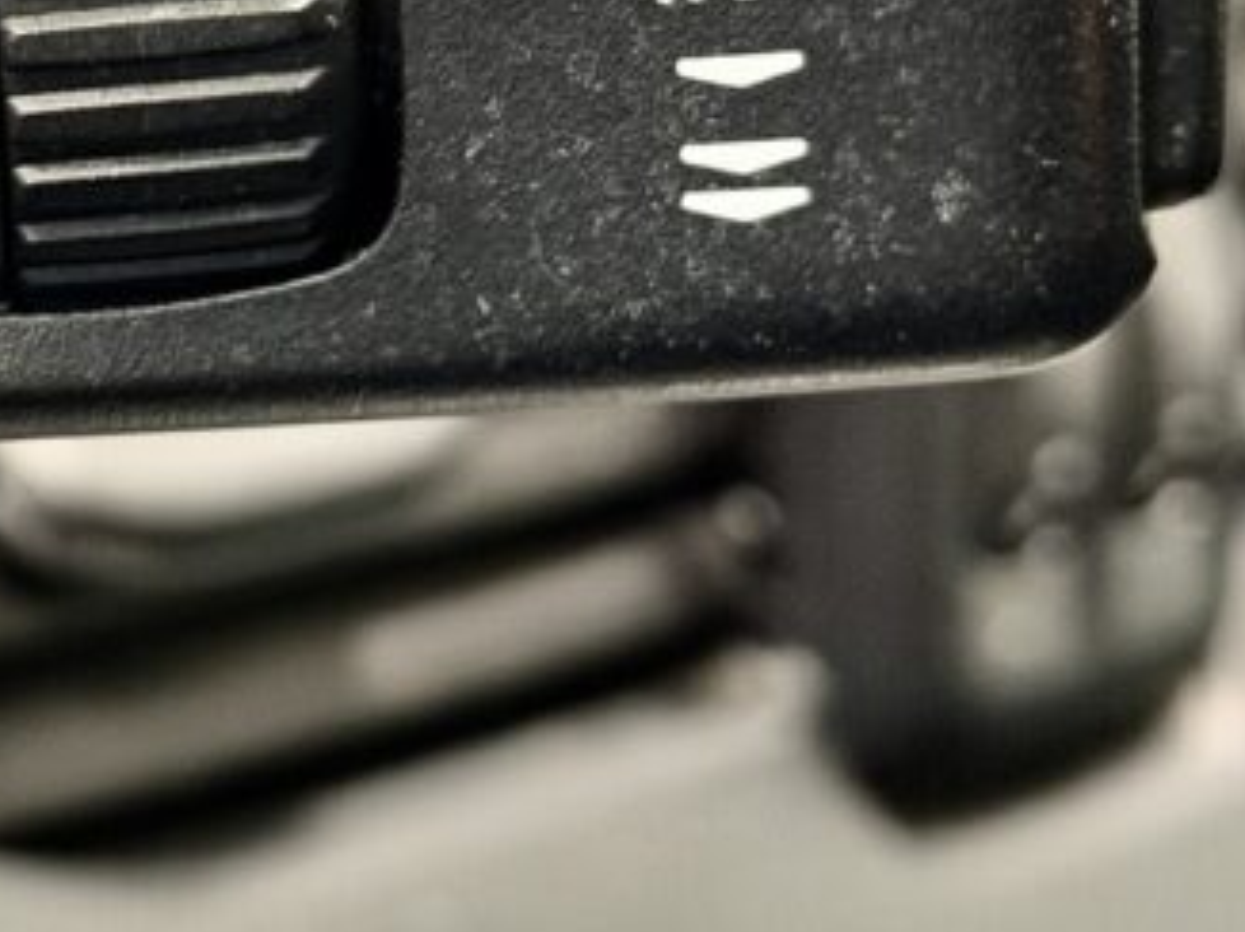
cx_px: -157
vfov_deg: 9.7
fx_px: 5427
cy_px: -76
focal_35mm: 151
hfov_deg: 12.8
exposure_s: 1/33
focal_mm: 6.76
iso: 500
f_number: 1.78
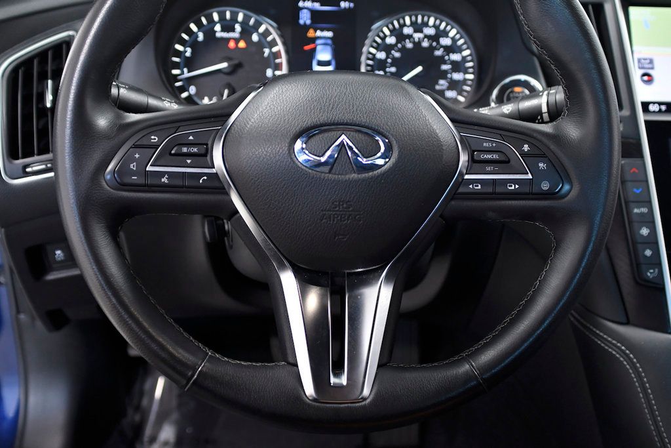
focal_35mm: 43
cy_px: 224
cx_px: 336
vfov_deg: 31.2
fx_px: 802
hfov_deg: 45.4
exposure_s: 1/200
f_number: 3.5
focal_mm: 29
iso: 1250
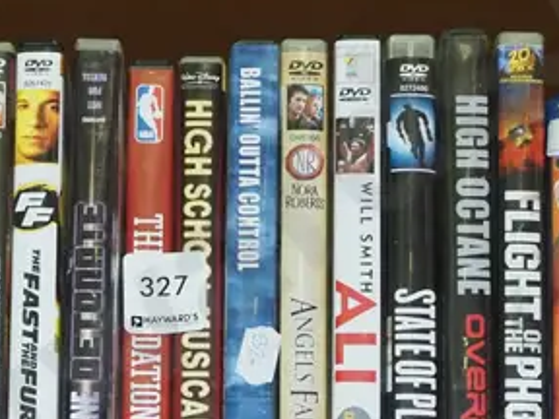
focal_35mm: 135
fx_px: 2180
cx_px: 157
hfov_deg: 14.6
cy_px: 322
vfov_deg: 11.0
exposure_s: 1/160
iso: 2500
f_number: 5.6
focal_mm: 19
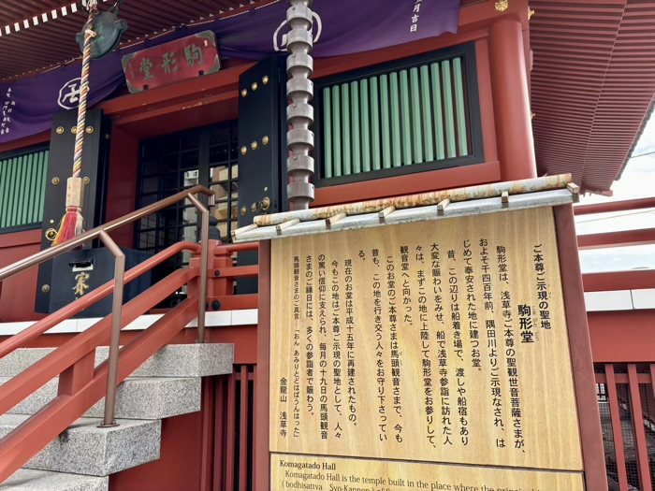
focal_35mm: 26
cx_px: 328
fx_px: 492
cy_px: 246
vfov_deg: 53.1
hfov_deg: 67.3
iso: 50
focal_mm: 5.96
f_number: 1.6
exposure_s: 1/559
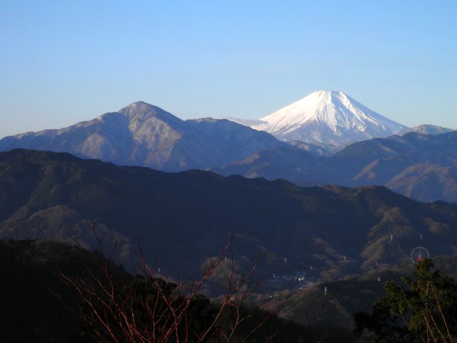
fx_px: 1531
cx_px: 228
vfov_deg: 12.8
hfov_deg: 17.0
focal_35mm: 116
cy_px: 172
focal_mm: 20.9
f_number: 5.2
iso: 80
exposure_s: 1/800
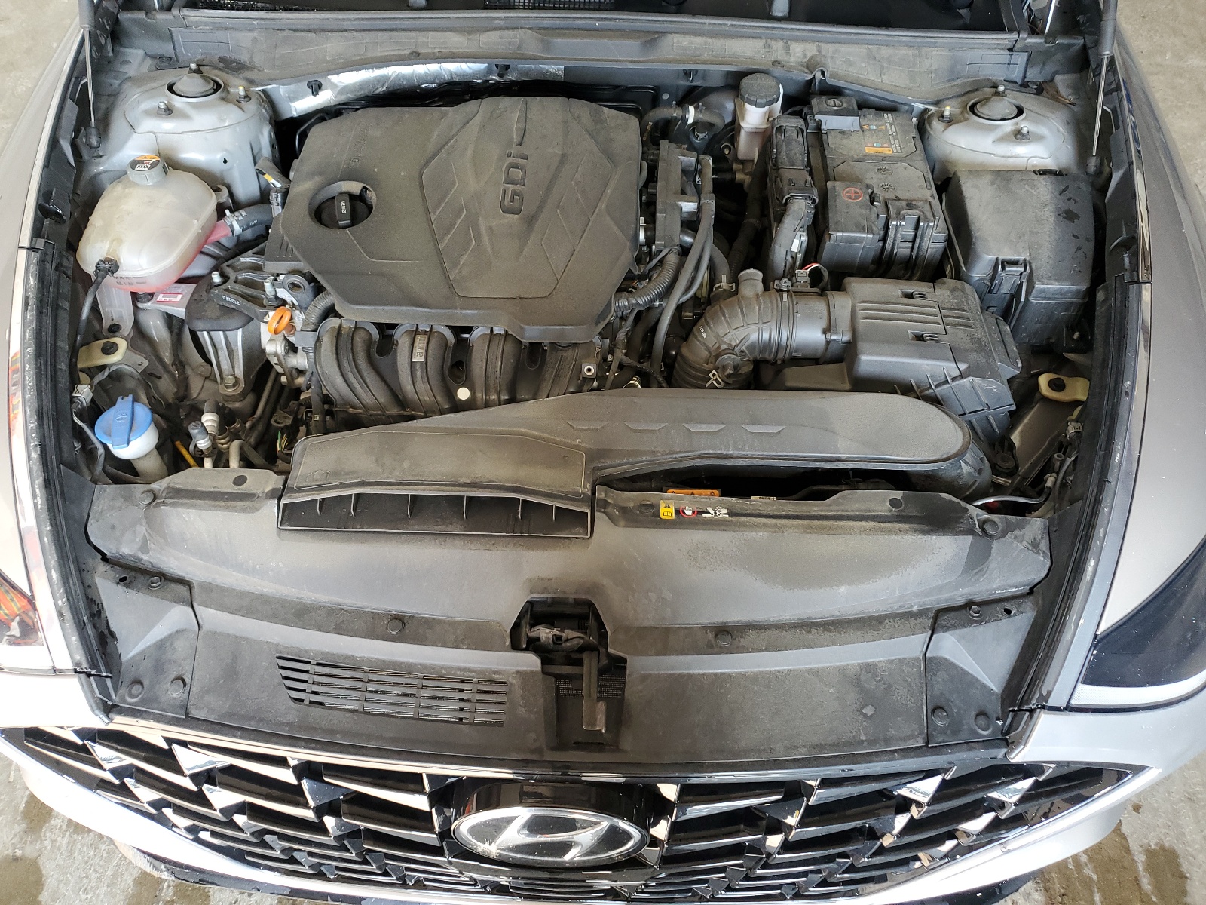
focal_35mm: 26
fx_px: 906
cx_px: 603
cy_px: 452
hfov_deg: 67.3
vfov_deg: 53.1
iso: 93
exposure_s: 1/60.2
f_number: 1.5
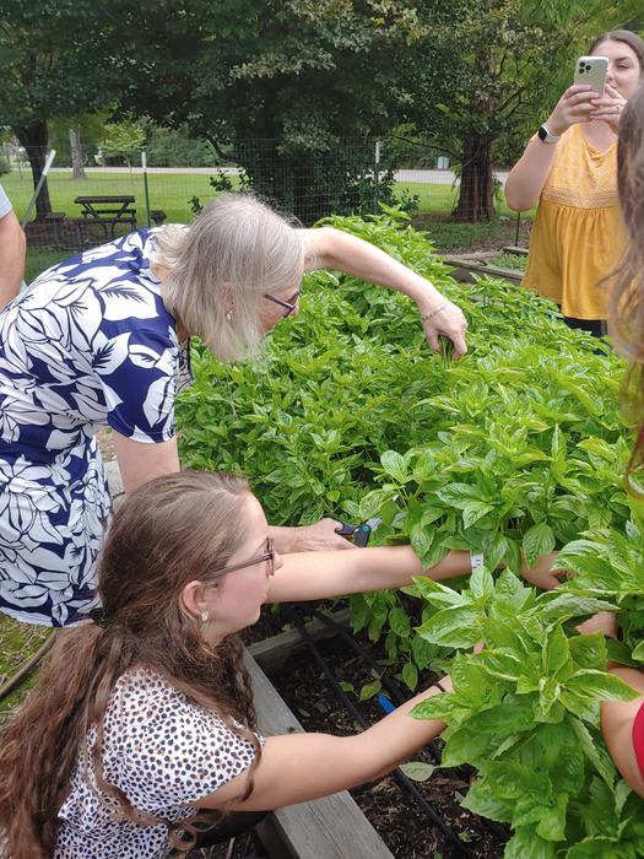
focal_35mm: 25
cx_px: 322
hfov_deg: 54.9
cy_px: 430
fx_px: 620
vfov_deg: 69.4
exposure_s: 1/549
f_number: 1.5
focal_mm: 4.23
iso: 50
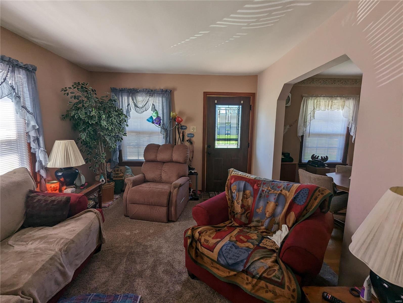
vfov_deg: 78.2
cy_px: 152
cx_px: 202
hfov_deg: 94.4
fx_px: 187
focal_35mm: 16
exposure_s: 1/120
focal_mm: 2.35
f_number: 2.2
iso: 41
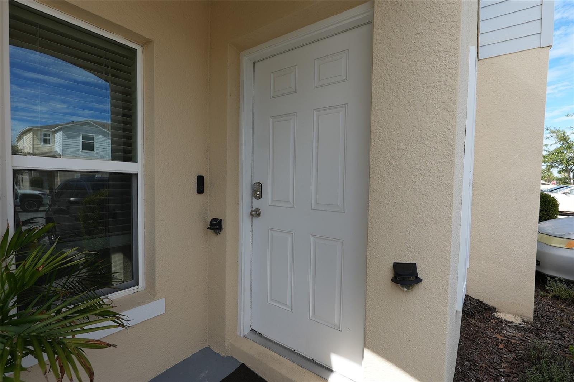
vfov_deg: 73.8
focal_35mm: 16
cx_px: 287
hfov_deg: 96.7
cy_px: 191
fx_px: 255
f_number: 4.5
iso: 80
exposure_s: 1/320
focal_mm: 11
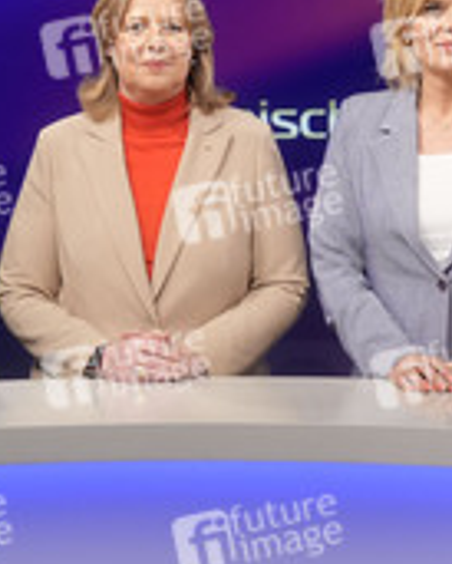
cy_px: 122
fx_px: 1854
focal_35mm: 111
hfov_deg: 13.9
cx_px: 170
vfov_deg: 17.2
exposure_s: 1/200
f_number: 2.2
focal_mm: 30
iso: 640
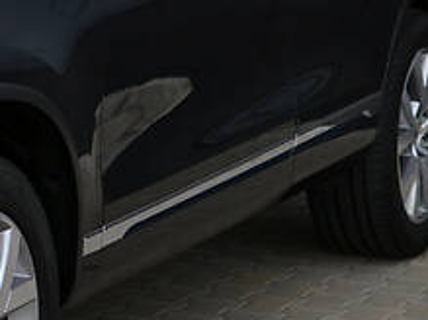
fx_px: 2283
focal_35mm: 185
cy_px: 99
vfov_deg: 8.0
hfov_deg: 10.4
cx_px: -203
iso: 100
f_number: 1.8
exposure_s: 1/1600
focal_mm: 35
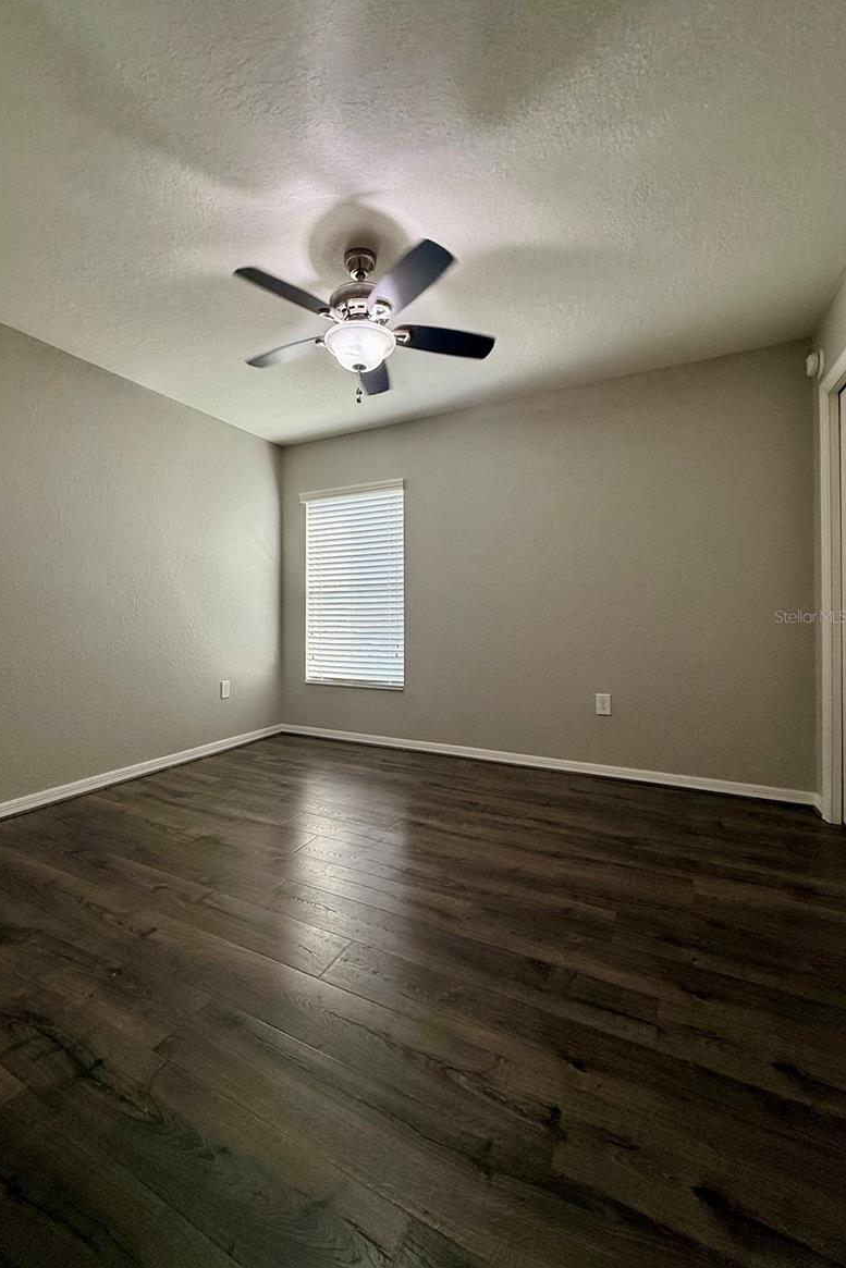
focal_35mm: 15
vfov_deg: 100.4
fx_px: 529
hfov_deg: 76.9
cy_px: 616
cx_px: 361
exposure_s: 1/120
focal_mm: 2.22
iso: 160
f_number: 2.2
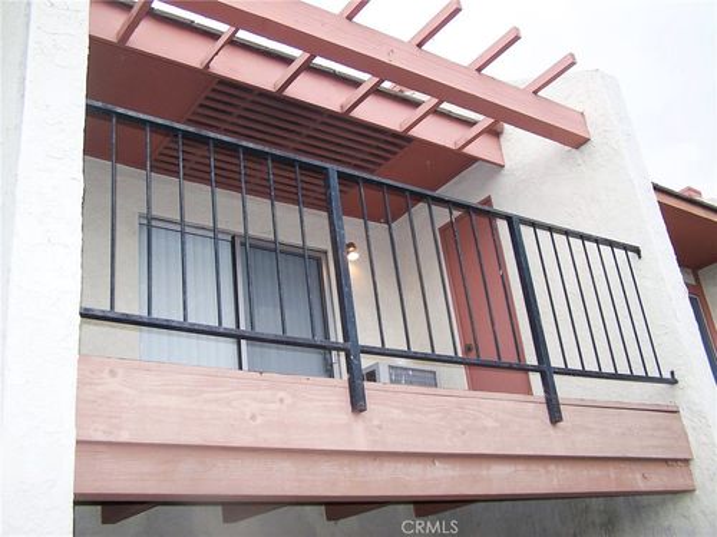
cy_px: 268
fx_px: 787
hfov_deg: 49.0
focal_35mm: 38
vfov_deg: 37.7
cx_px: 358
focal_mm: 6.3
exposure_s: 1/180
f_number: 2.8
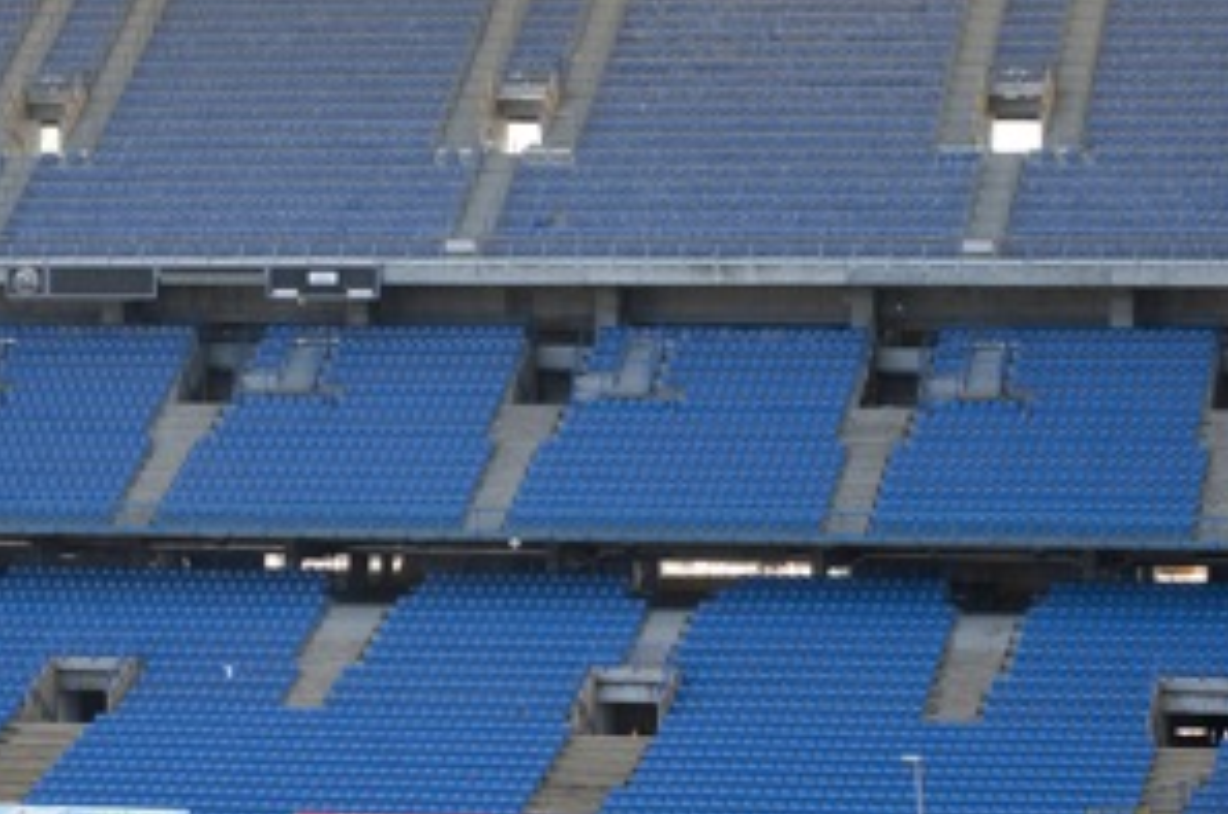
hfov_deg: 13.5
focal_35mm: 151
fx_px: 5142
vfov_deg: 9.1
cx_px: 190
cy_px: 446
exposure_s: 1/200
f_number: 4
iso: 220
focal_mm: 70
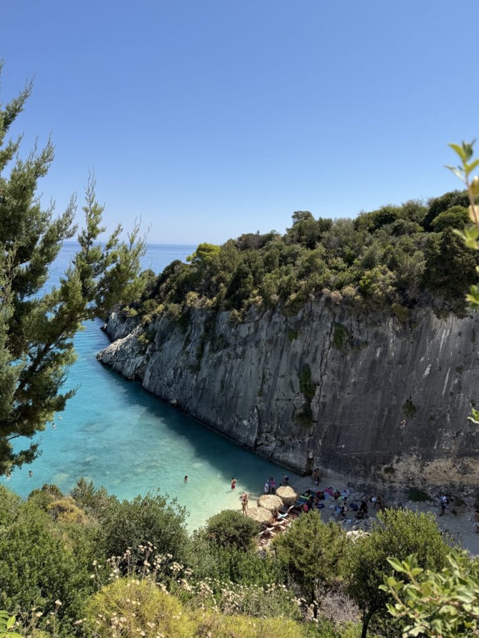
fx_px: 443
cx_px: 240
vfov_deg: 71.6
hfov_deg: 56.8
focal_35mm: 24
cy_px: 319
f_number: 1.78
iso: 80
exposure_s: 1/4405
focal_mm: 6.76
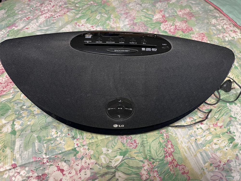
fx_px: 174
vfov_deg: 54.9
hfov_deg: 69.4
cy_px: 90
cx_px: 120
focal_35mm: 25
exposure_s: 1/50
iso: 200
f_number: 1.6
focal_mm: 5.1
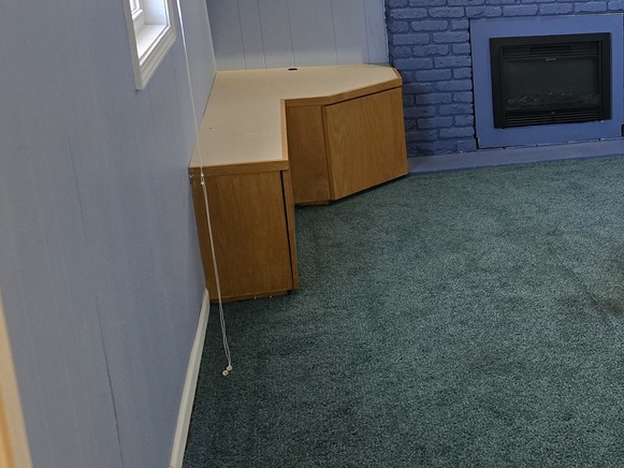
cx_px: 645
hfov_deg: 30.9
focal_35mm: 57
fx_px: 1028
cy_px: 190
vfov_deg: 25.6
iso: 640
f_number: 1.7
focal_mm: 6.3
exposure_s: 1/120
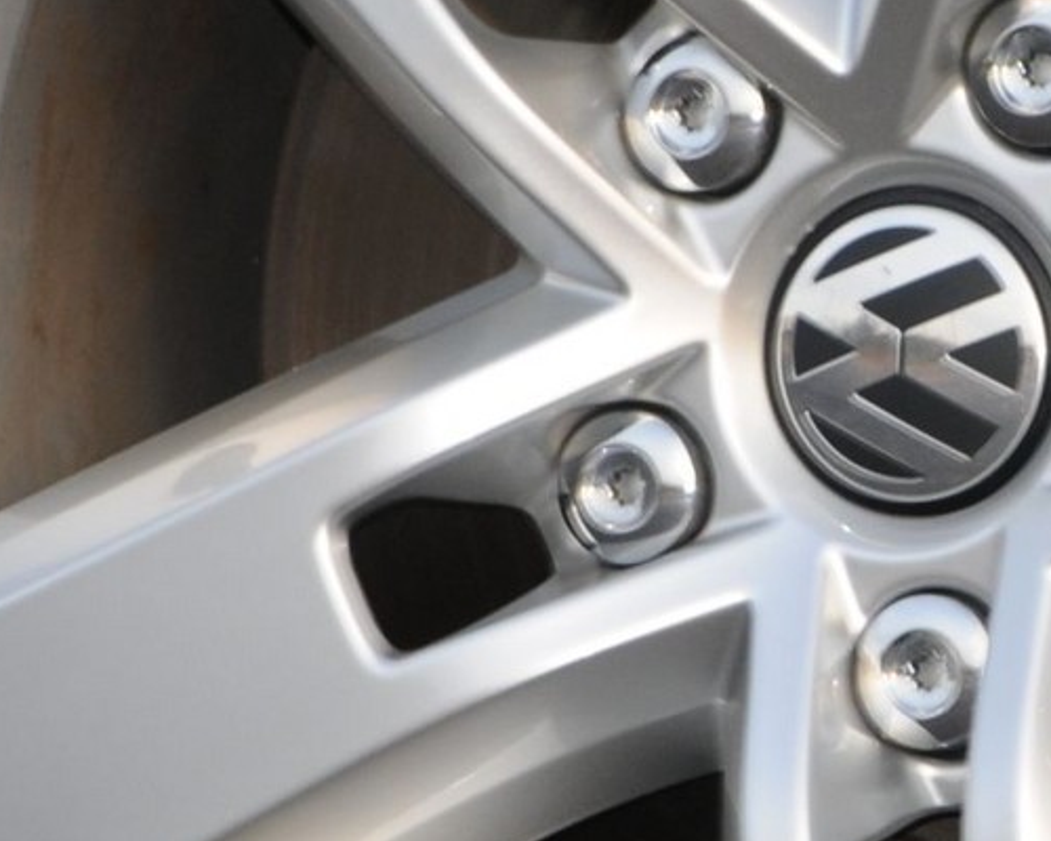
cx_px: 1171
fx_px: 24076
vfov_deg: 2.0
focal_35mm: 774
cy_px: 426
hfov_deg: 2.5
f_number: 8
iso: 250
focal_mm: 110
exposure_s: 1/60
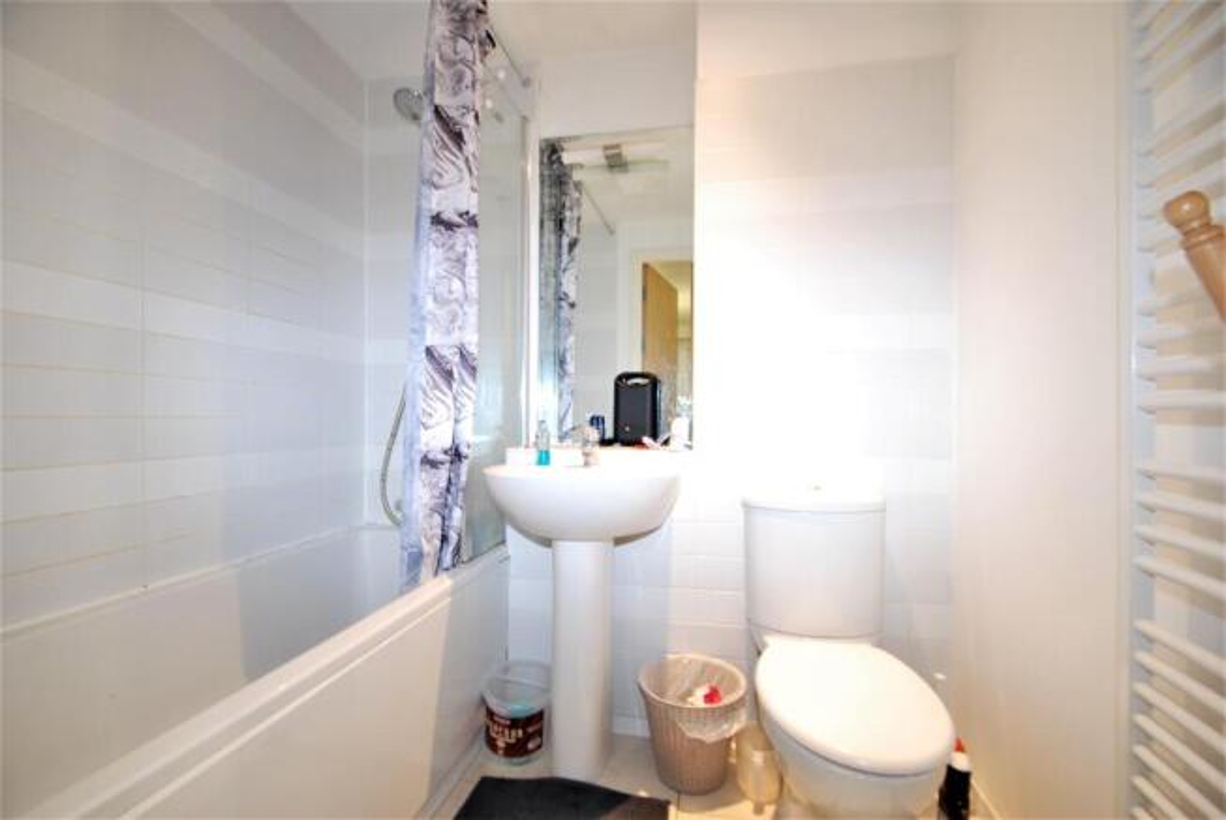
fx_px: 511
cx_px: 613
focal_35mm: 15
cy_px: 410
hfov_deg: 100.3
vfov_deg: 77.5
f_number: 3.5
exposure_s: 1/13
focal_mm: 10
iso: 400
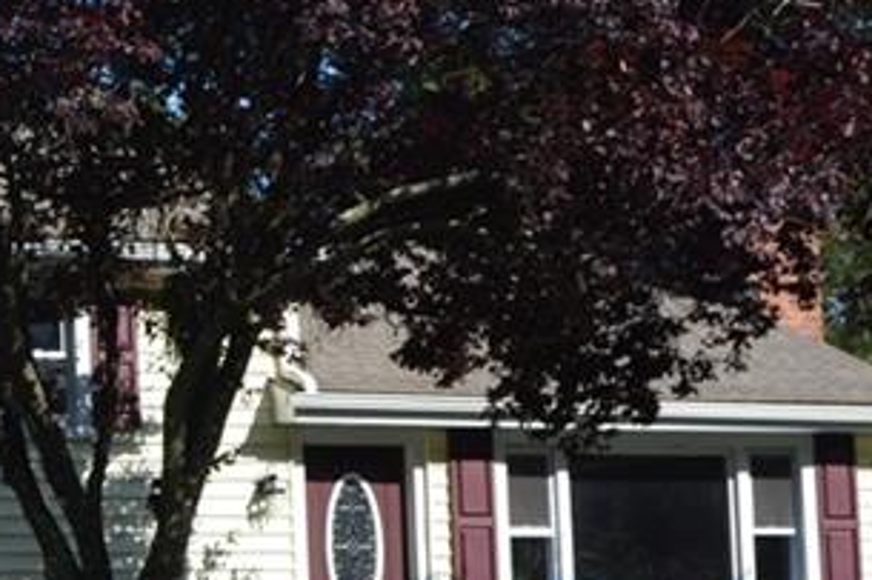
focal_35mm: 191
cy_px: 399
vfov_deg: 7.2
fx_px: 4624
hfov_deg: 10.5
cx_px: -355
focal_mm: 38
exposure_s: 1/250
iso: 140
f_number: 8
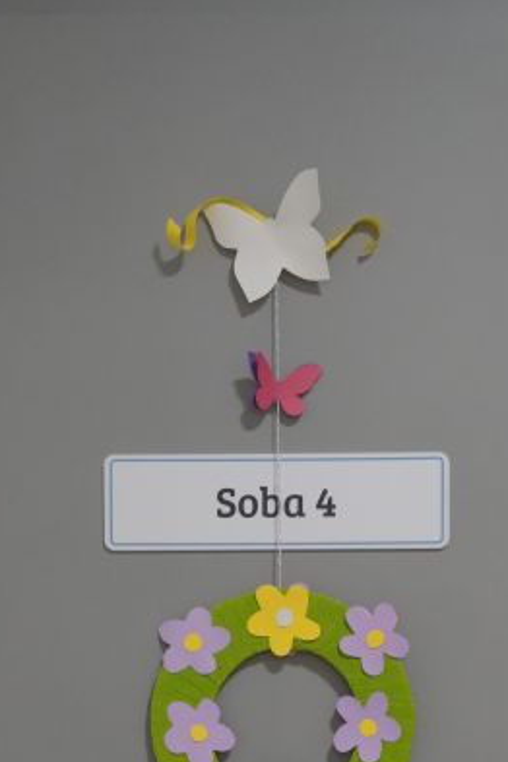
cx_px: 306
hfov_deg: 10.1
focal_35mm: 136
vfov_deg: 14.5
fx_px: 2886
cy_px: 921
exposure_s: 1/200
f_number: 3.5
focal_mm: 36.1
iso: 1600
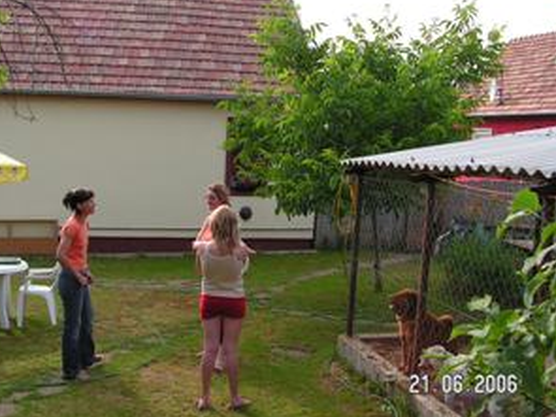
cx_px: 227
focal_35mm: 45
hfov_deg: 41.9
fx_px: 722
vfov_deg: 32.1
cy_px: 174
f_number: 4.8
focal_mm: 6
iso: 64
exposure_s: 1/125
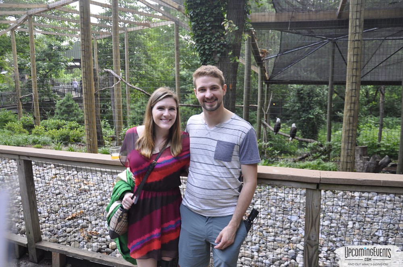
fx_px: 302
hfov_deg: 67.4
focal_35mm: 27
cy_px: 134
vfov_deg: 47.8
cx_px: 202
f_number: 3.5
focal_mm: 18
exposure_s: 1/40
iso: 400
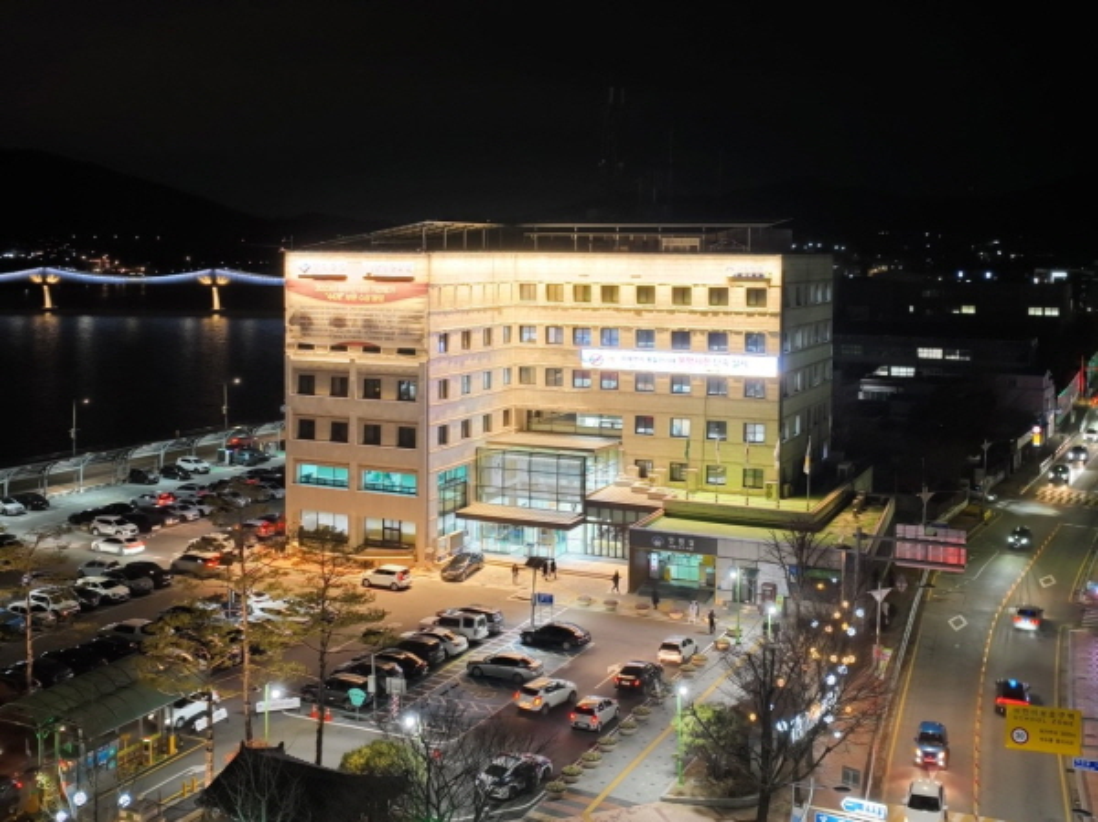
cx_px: 549
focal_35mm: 24
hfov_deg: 71.6
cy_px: 411
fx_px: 761
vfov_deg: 56.7
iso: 530
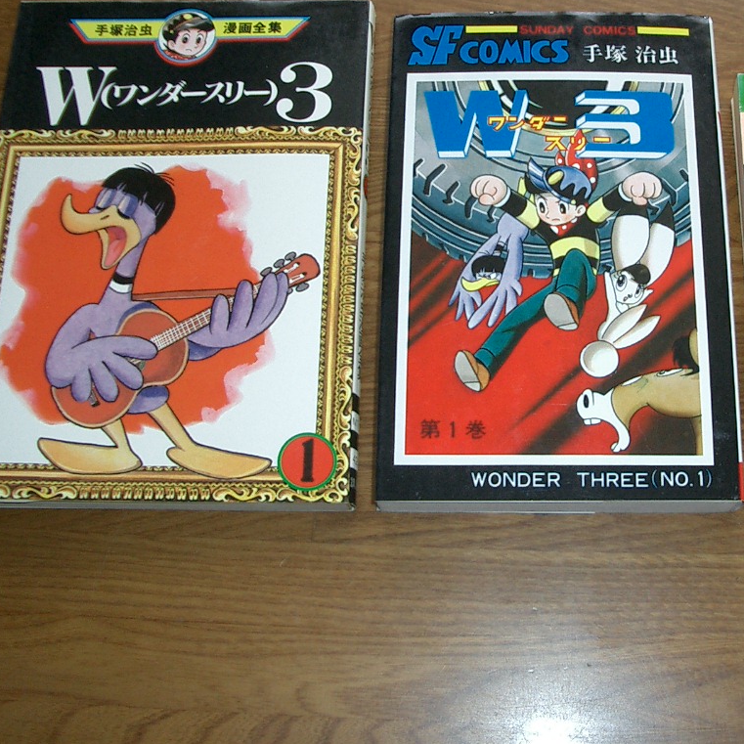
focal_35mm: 52
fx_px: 1264
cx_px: 509
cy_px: 310
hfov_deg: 32.5
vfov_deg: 32.7
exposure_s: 1/40
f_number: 2.6
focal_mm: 5.8
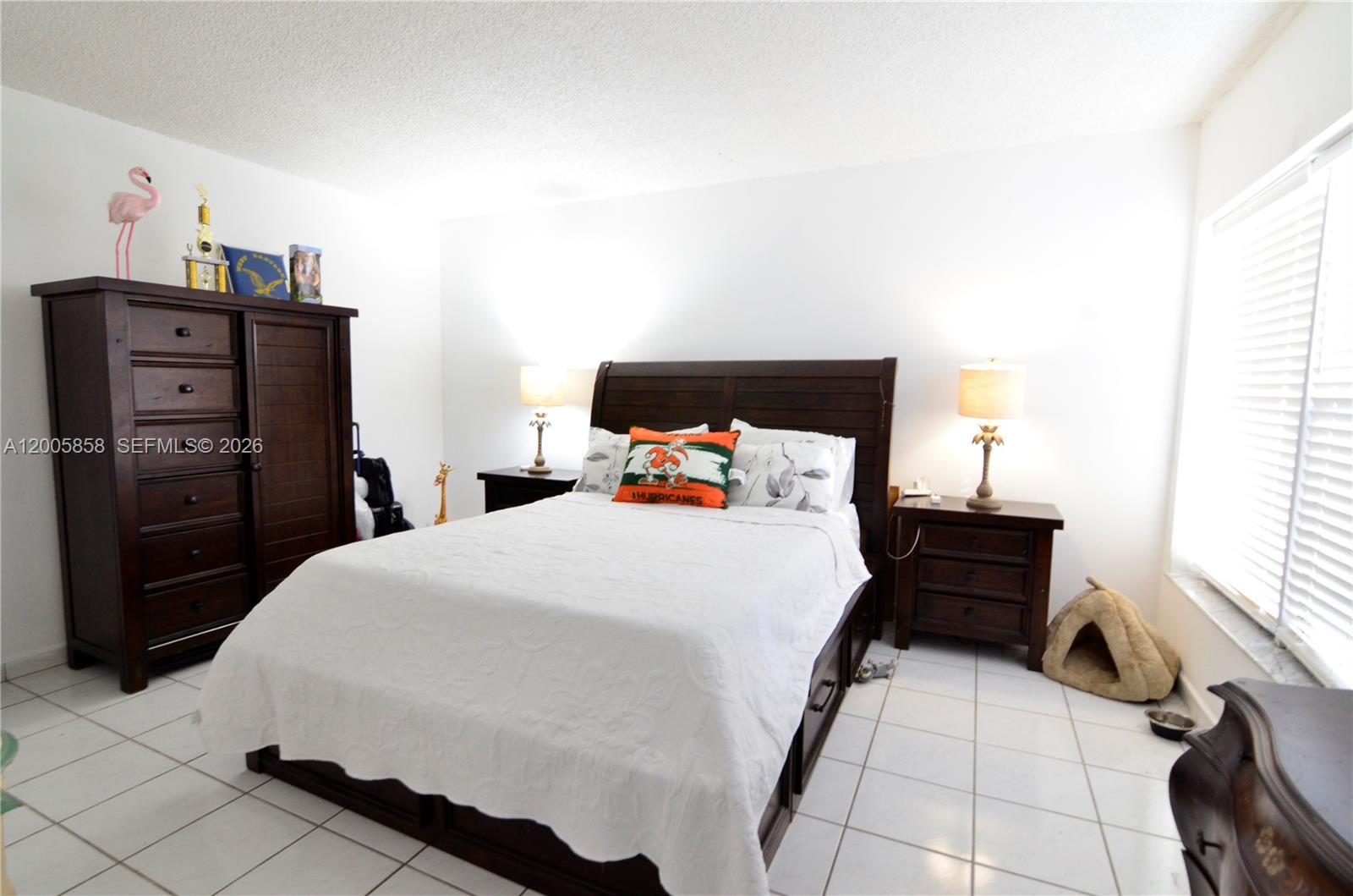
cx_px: 676
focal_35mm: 16
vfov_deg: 71.8
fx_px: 619
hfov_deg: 95.1
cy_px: 448
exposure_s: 1/10
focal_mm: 11
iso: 1250
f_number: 8
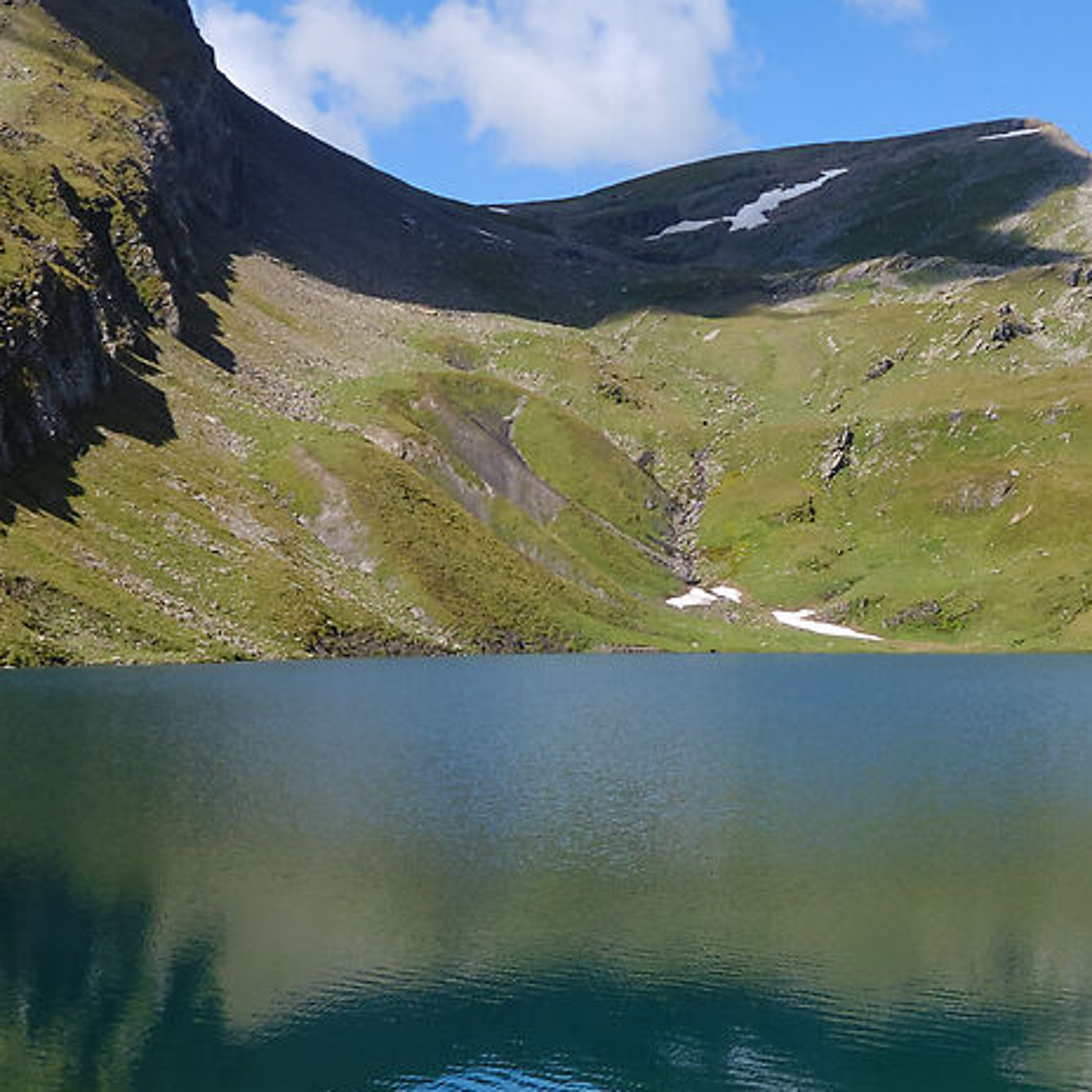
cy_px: 518
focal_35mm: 66
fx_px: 2356
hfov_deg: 26.0
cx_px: 666
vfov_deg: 26.1
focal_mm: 10
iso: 160
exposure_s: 1/250
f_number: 8
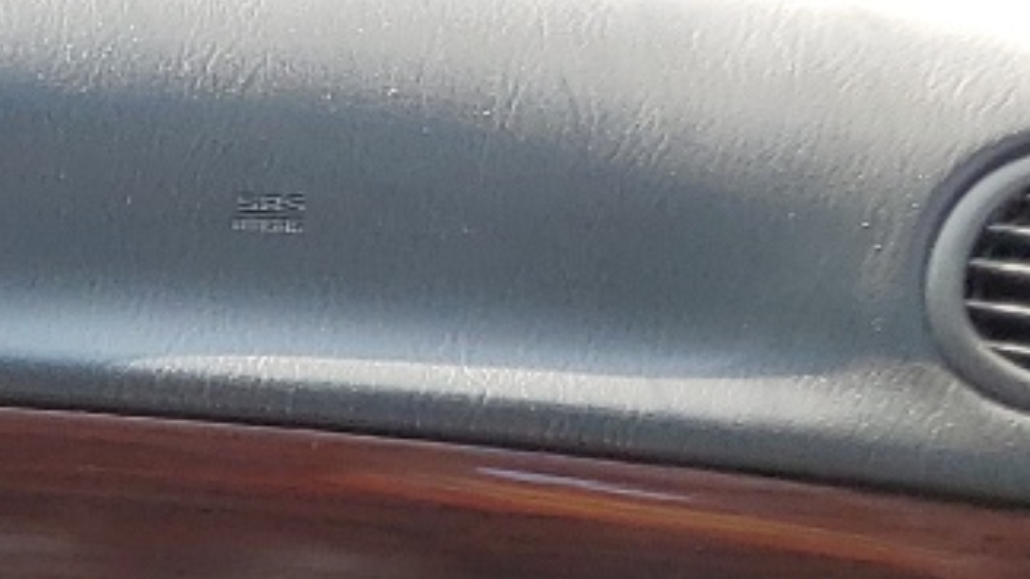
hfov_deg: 12.8
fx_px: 3822
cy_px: 1524
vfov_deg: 7.8
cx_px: -1192
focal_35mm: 140
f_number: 1.5
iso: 50
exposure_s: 1/294
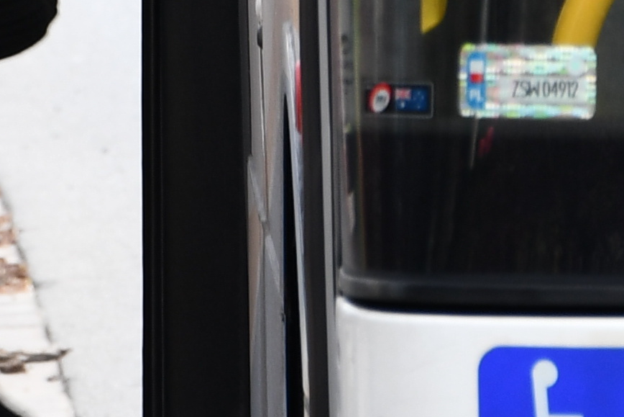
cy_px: -519
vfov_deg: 1.4
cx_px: 346
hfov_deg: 2.0
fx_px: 17456
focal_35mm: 1007
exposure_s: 1/160
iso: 110
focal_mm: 105
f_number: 5.6
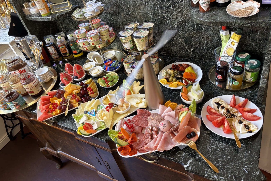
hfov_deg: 65.5
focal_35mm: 28
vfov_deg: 46.4
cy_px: 87
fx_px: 211
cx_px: 135
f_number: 1.6
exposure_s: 1/50
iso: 125
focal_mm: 5.96
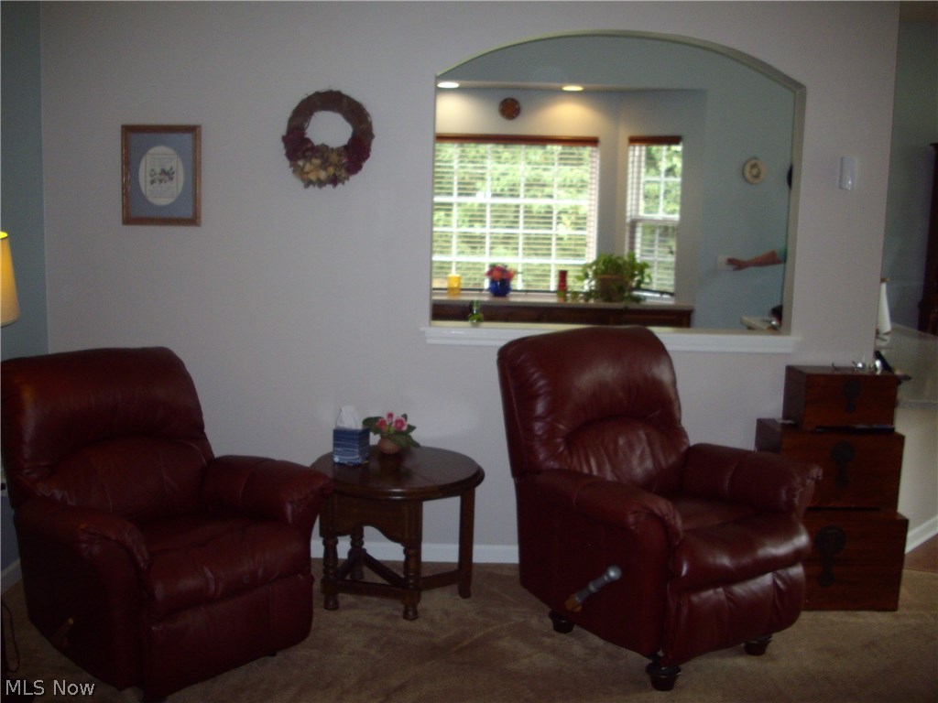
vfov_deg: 38.7
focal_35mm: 37
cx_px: 469
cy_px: 352
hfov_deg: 50.1
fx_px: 1003
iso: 160
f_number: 2.8
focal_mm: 6.2
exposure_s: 1/50
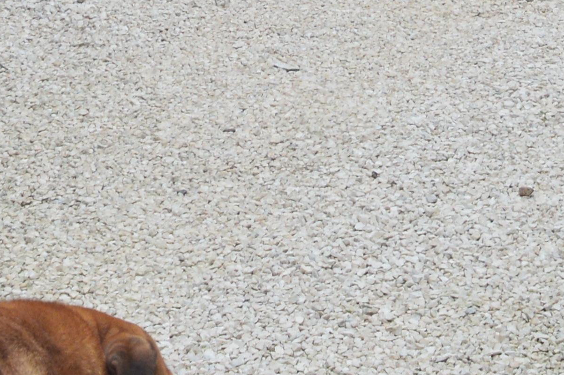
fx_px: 2583
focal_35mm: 165
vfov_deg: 7.7
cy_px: -551
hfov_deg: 12.5
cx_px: 260
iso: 400
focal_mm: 22
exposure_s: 1/200
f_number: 10
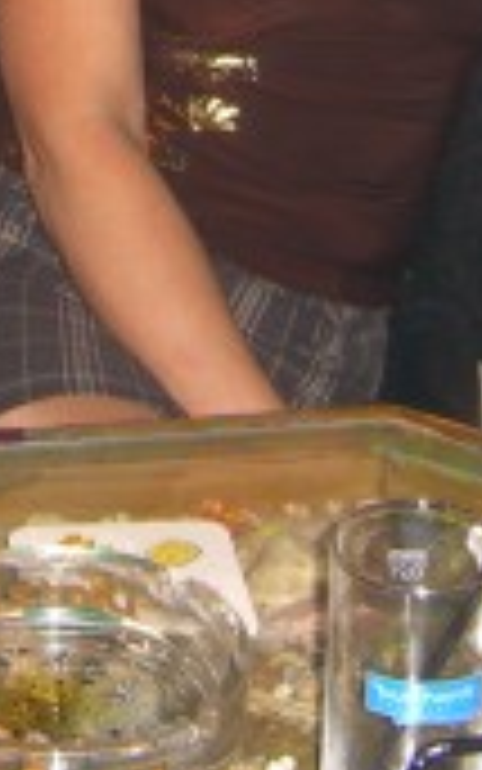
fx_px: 2961
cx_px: -9
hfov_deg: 9.2
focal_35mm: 141
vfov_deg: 14.3
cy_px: -180
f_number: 2.8
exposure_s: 1/60
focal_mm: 7.9
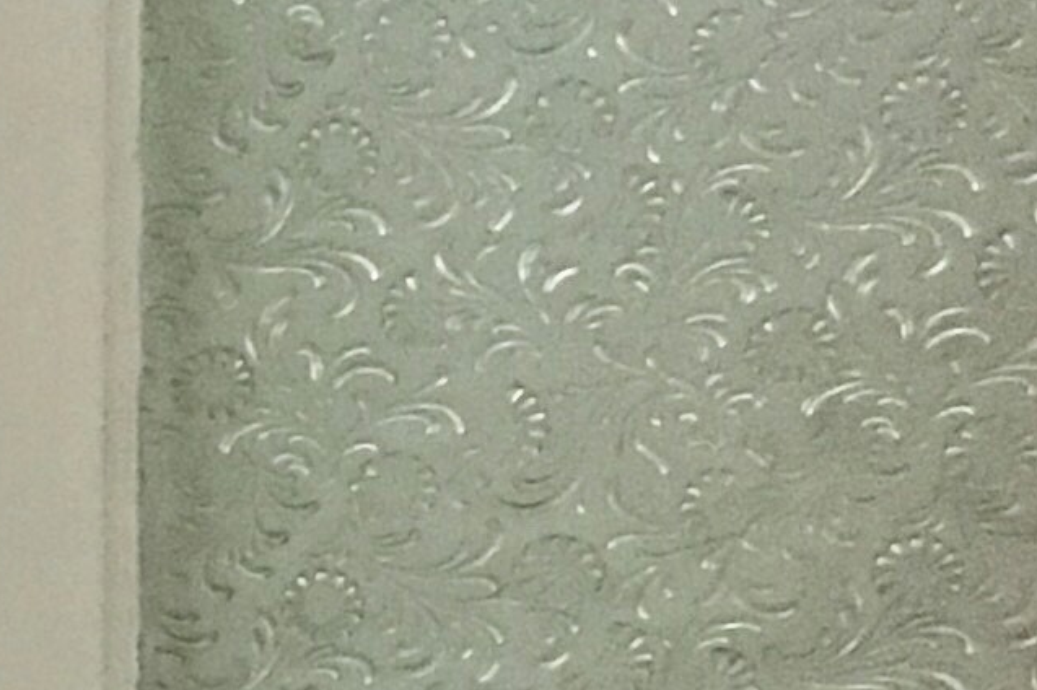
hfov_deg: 8.8
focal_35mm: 191
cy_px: 1458
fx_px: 5499
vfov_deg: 6.9
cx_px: -2131
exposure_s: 1/25
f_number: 2.2
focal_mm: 4.15
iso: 200
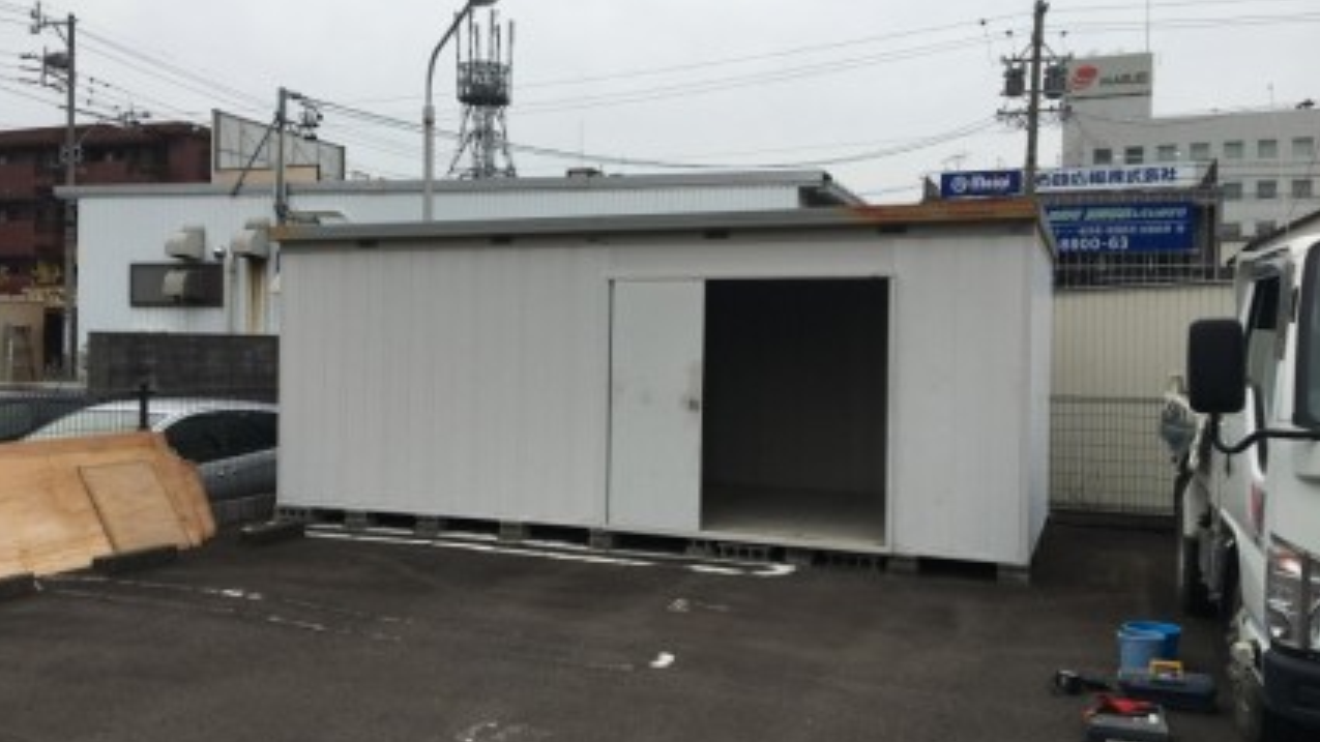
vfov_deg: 36.7
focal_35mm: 32
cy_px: 368
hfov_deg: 61.0
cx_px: 655
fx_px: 1120
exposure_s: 1/1068
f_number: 2.2
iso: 25
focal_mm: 4.15
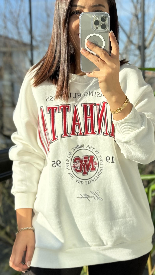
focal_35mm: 70
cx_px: 96
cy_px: 139
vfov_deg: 30.2
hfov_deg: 17.2
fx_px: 512
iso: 64
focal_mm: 6.86
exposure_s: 1/966
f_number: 1.78
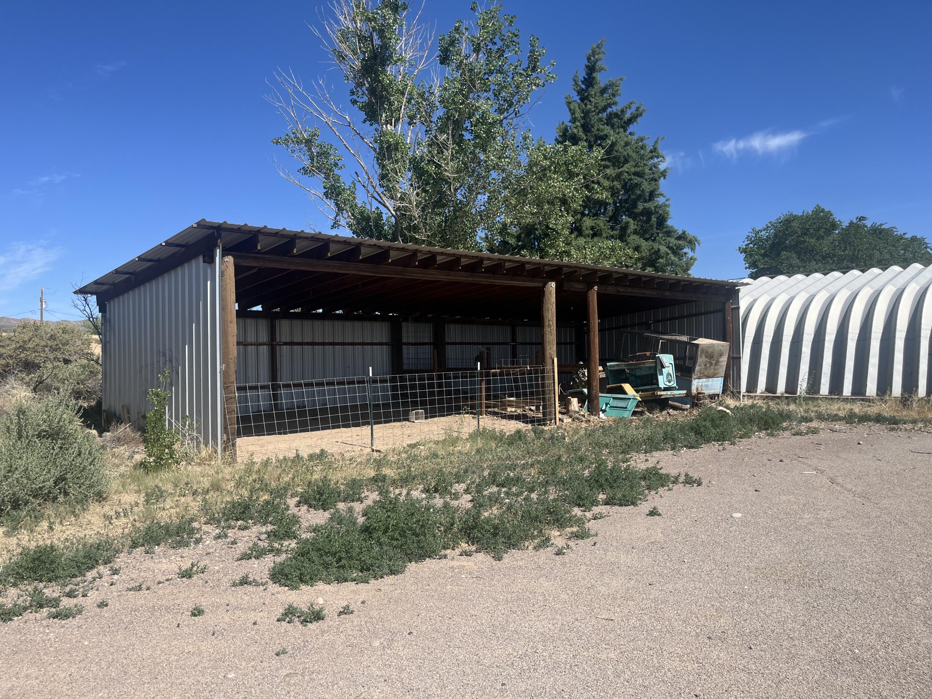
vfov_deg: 53.1
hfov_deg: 67.3
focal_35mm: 26
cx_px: 466
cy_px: 350
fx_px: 700
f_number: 1.6
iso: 50
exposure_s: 1/3311
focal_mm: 5.1
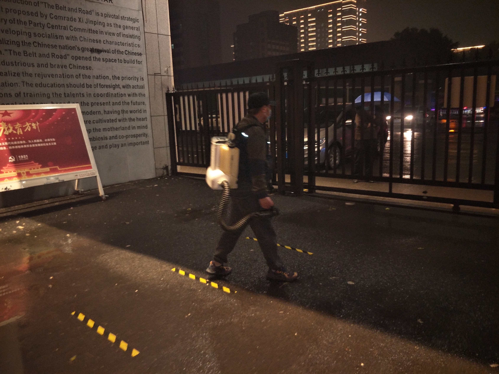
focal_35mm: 24
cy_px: 187
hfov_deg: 71.6
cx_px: 250
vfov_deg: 56.8
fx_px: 346
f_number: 1.7
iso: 446
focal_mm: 4.1
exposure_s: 1/33
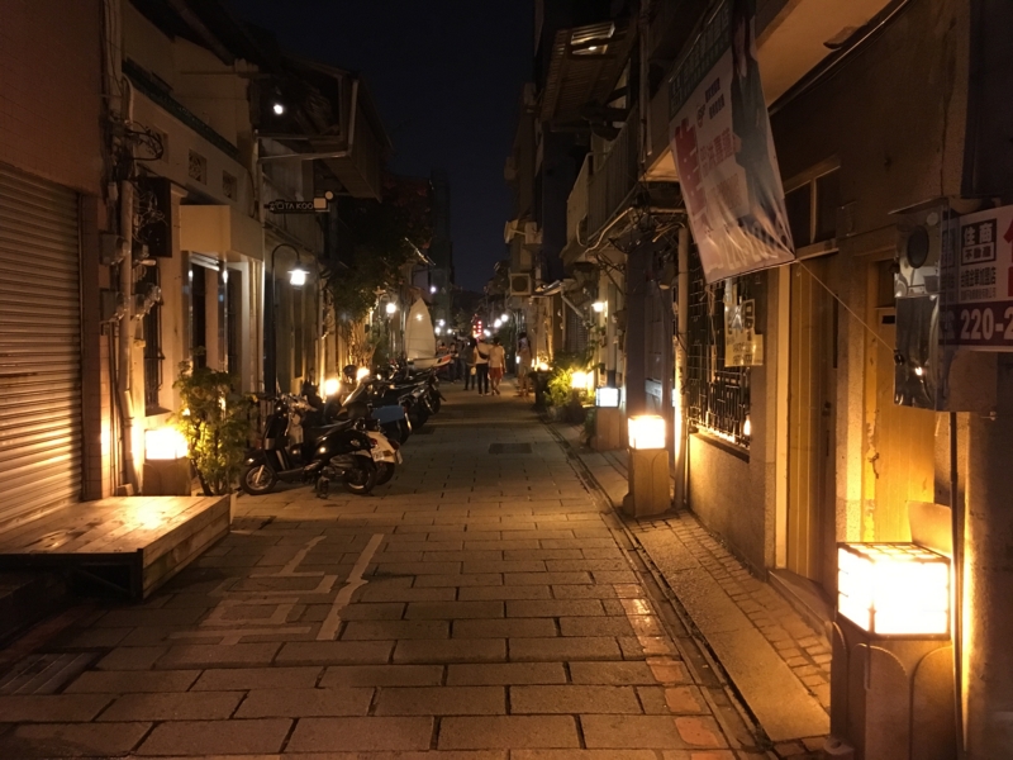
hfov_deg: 61.7
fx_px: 849
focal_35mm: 29
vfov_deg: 48.2
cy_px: 380
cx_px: 506
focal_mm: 4.15
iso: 250
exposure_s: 1/15
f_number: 2.2
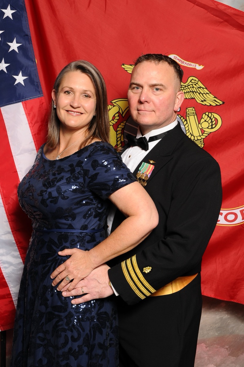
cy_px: 184
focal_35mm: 60
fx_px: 612
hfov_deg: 22.6
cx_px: 122
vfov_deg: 33.4
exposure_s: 1/125
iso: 200
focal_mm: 40
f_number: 9
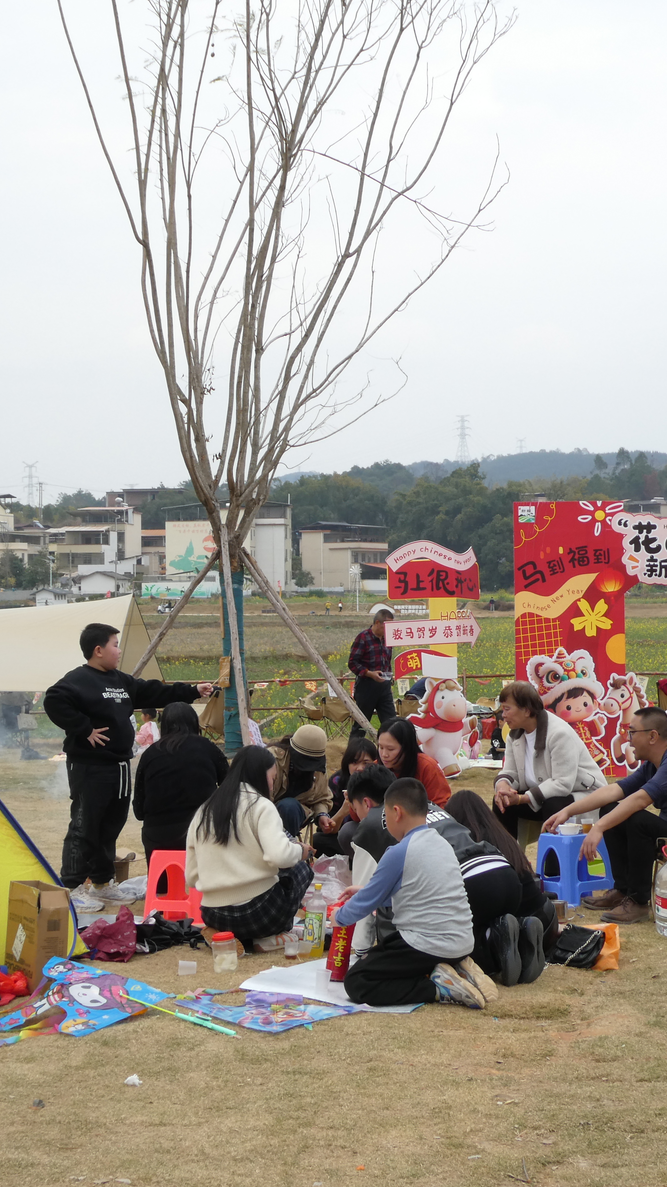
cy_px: 593
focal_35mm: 64
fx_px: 2012
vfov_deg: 32.8
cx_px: 403
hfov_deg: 18.8
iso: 80
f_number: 3.9
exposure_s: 1/200
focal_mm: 7.8
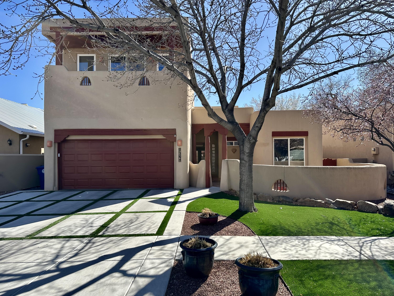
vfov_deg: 56.8
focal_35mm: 24
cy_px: 148
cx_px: 197
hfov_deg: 71.6
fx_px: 273
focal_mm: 6.86
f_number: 1.78
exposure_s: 1/3155
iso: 80
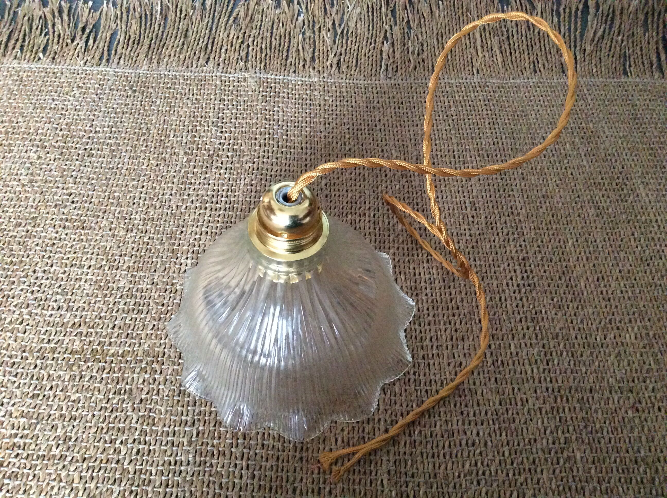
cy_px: 249
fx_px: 616
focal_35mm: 32
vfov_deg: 44.1
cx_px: 334
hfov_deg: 56.9
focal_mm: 3.3
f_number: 2.4
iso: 400
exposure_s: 1/17
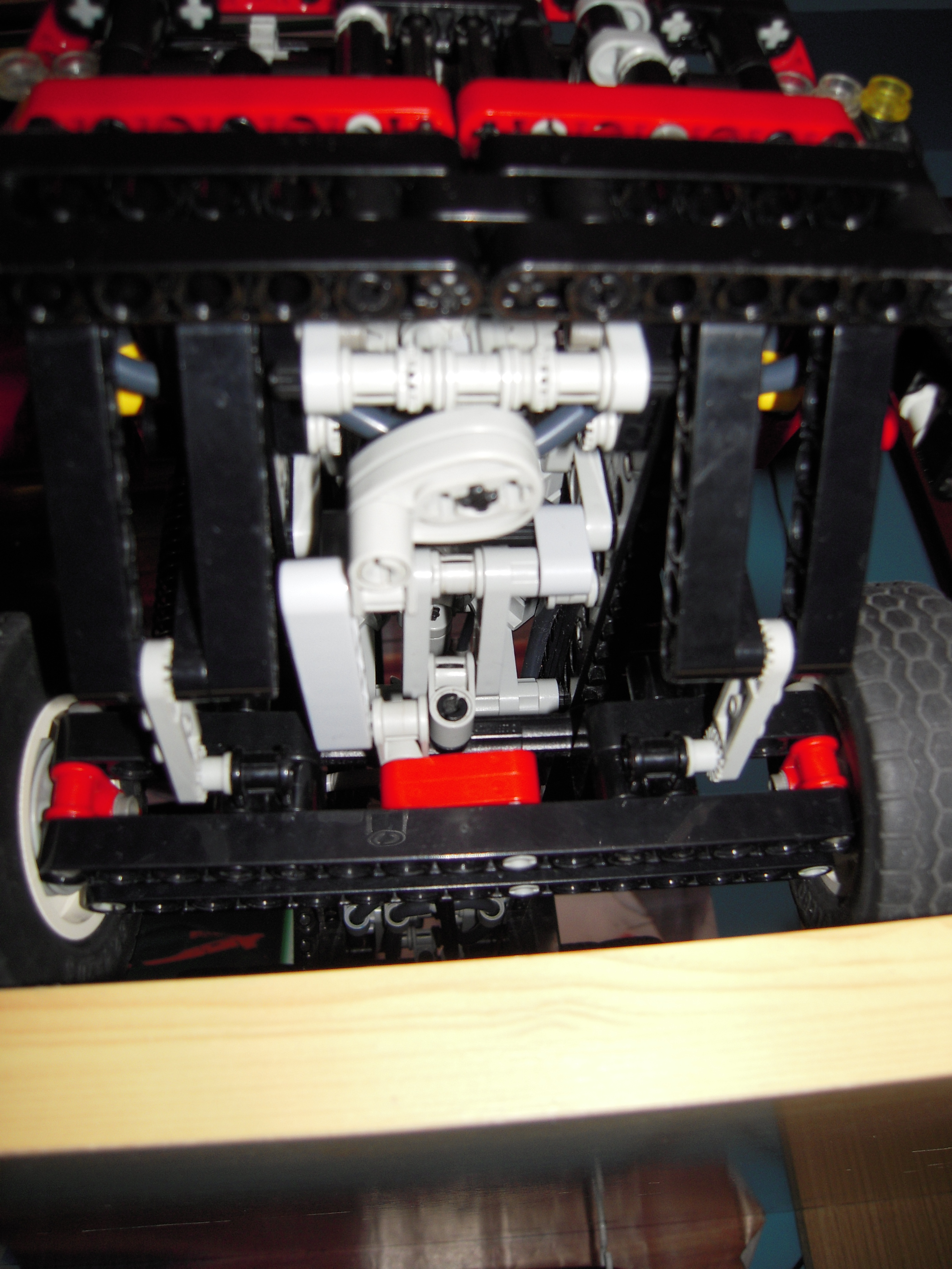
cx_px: 476
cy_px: 634
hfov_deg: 49.7
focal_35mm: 28
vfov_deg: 63.4
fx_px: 1027
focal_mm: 5
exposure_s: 1/25
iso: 100
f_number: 2.7
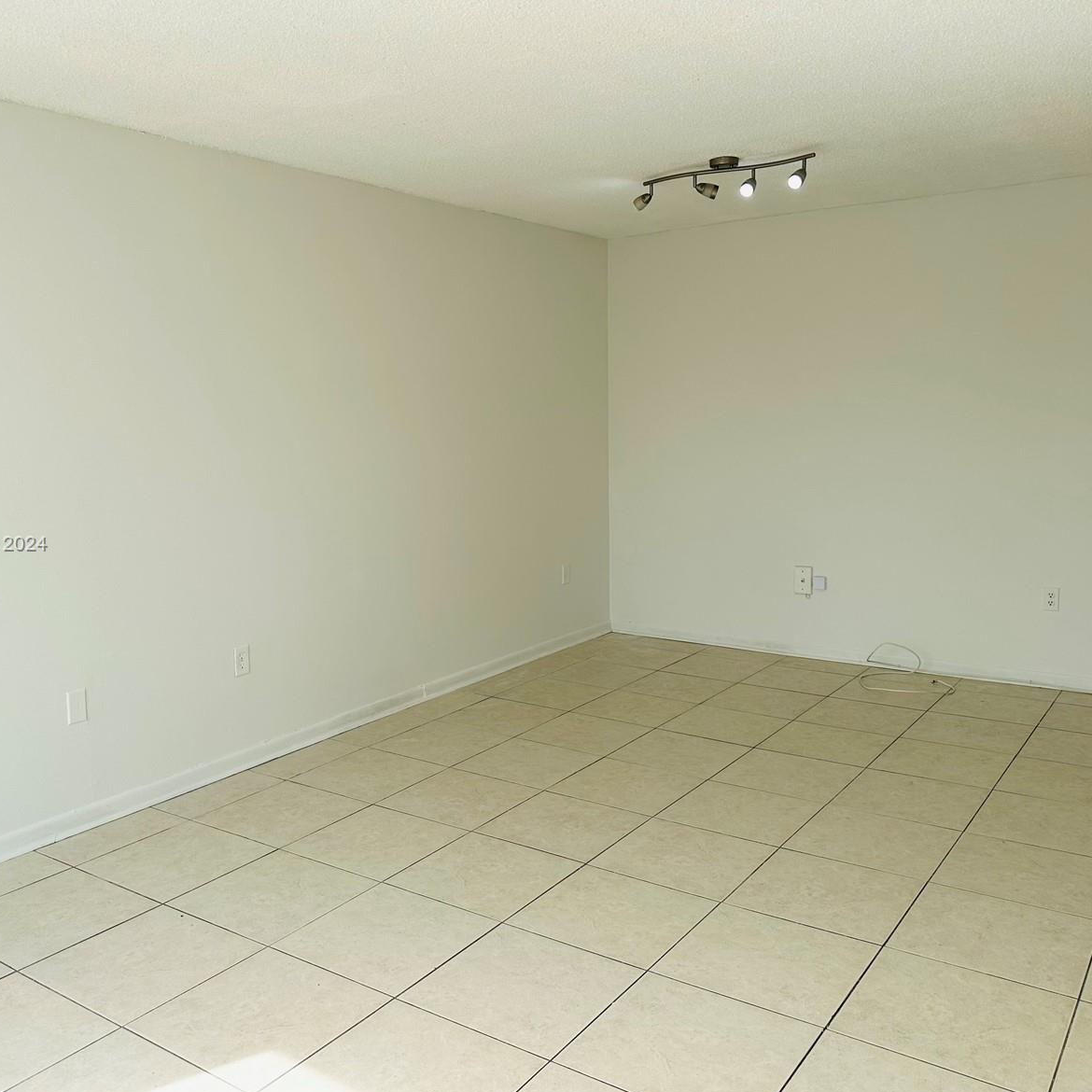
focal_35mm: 29
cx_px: 495
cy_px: 545
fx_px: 1035
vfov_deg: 55.6
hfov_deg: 55.5
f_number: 1.78
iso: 80
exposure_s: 1/1613
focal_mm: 6.86
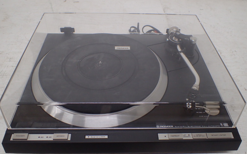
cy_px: 80
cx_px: 124
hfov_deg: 59.6
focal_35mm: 32
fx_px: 215
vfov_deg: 39.4
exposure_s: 1/125
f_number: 2.3
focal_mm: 5.5
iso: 320
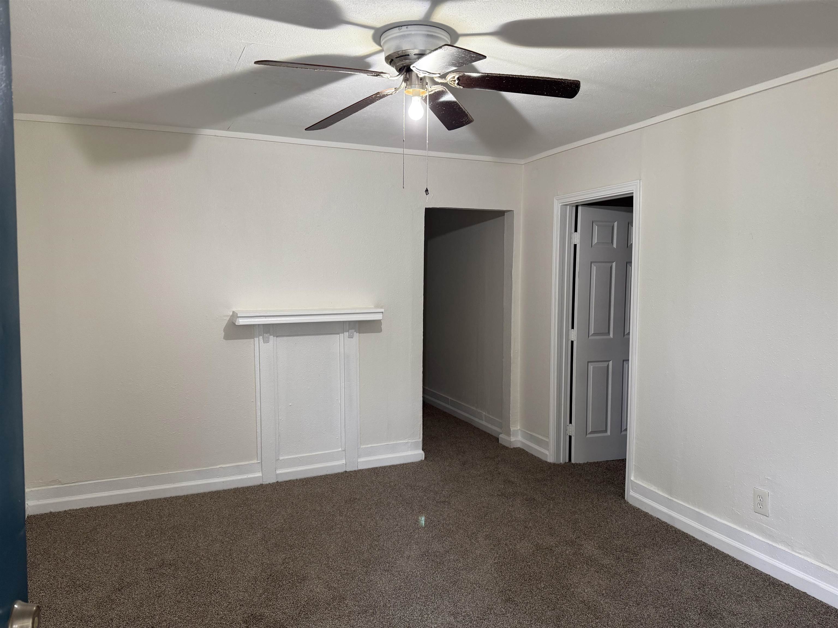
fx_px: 581
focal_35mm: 24
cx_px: 419
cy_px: 314
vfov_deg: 56.8
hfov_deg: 71.6
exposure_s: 1/60
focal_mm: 6.76
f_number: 1.78
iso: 160
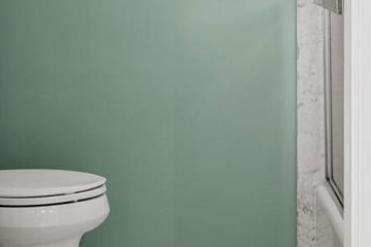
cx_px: 325
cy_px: 27
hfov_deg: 21.9
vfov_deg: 14.9
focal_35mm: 91
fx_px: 938
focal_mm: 16
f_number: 8
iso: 64
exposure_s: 1.3
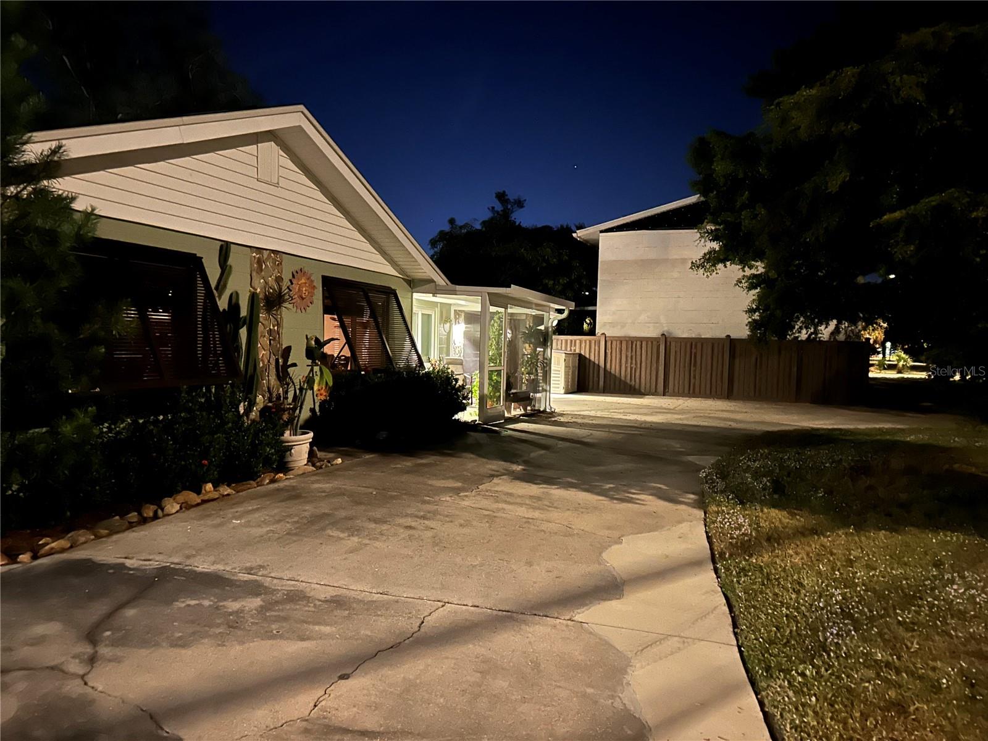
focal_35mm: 26
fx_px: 742
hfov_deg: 67.3
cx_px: 494
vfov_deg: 53.1
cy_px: 370
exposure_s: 1/2
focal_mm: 5.7
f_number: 1.5
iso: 1000
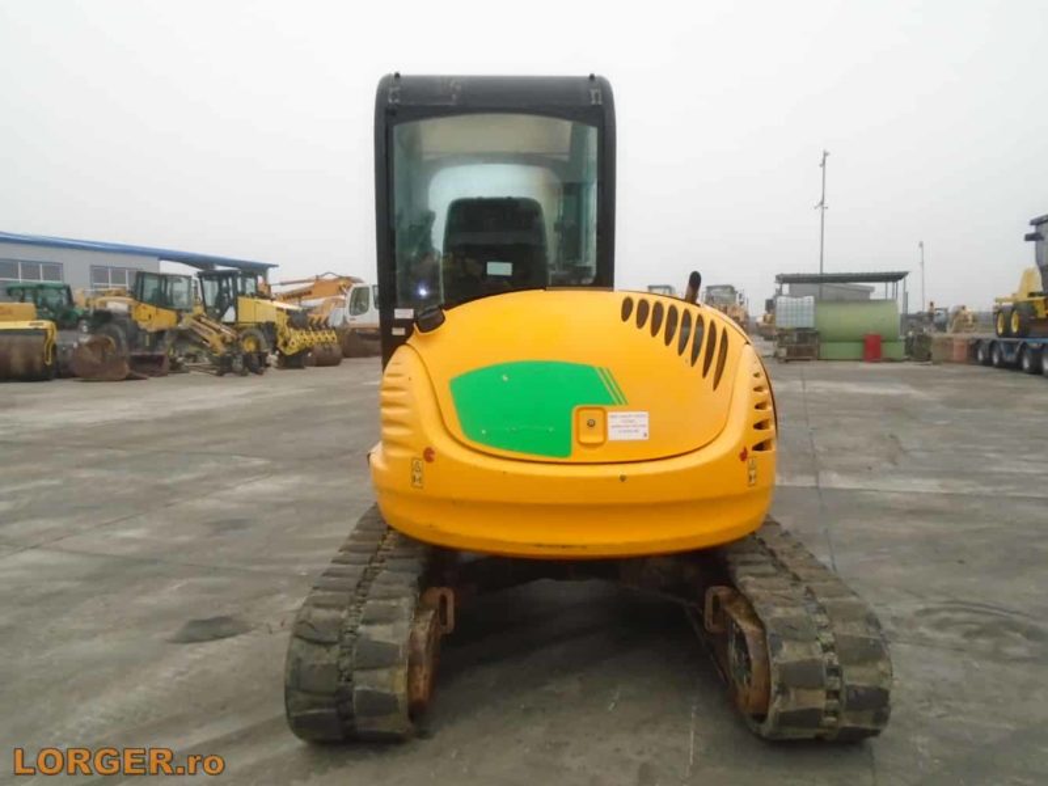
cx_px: 524
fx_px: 787
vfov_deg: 53.1
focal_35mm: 26
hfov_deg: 67.3
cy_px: 393
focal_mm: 4.6
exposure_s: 1/250
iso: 320
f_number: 3.2
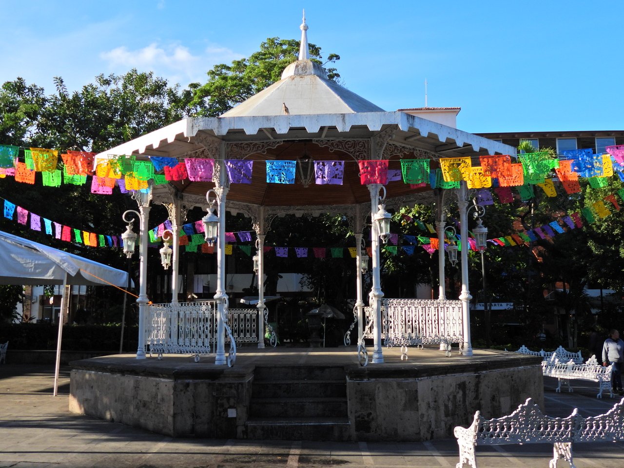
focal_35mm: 35
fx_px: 631
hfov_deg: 52.6
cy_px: 234
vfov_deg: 40.7
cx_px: 312
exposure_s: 1/1000
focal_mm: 6.2
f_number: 3.2
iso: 100
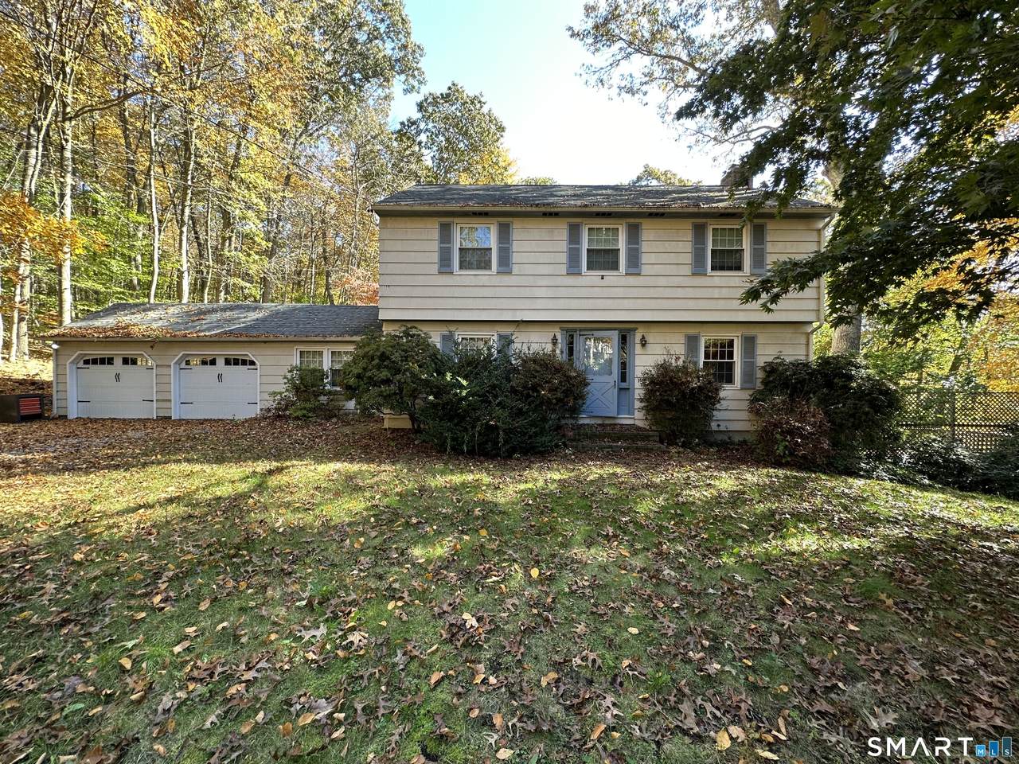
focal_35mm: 14
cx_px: 510
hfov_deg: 102.1
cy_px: 382
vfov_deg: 85.7
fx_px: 412
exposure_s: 1/99
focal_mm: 2.22
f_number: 2.2
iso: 50
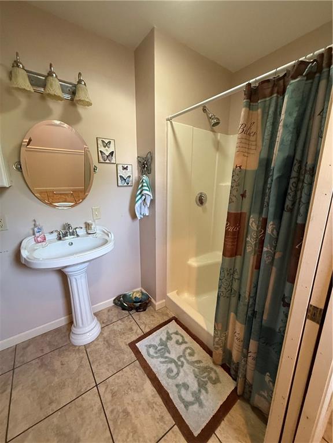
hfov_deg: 85.7
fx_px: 180
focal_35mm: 14
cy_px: 222
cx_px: 166
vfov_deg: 102.1
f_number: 2.2
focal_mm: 2.22
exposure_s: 1/60
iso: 400
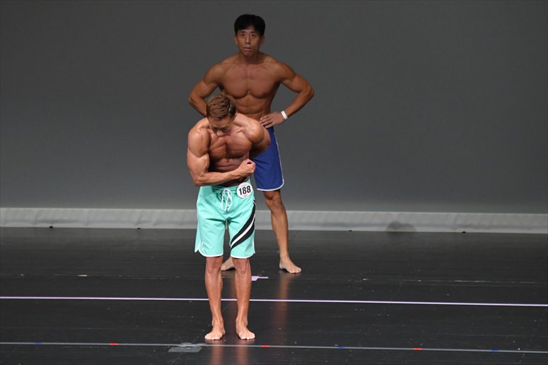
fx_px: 4793
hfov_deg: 6.5
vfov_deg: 4.4
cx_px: 274
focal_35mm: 315
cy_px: 182
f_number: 5.6
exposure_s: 1/400
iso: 4000
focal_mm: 210
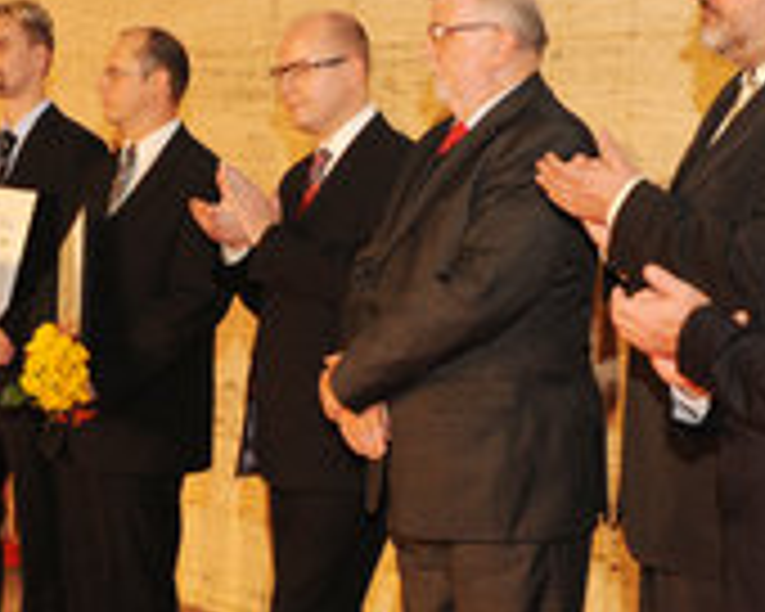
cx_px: 212
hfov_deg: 25.2
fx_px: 1698
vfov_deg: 20.3
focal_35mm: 75
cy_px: 459
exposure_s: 1/125
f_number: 6.3
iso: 1600
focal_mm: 34
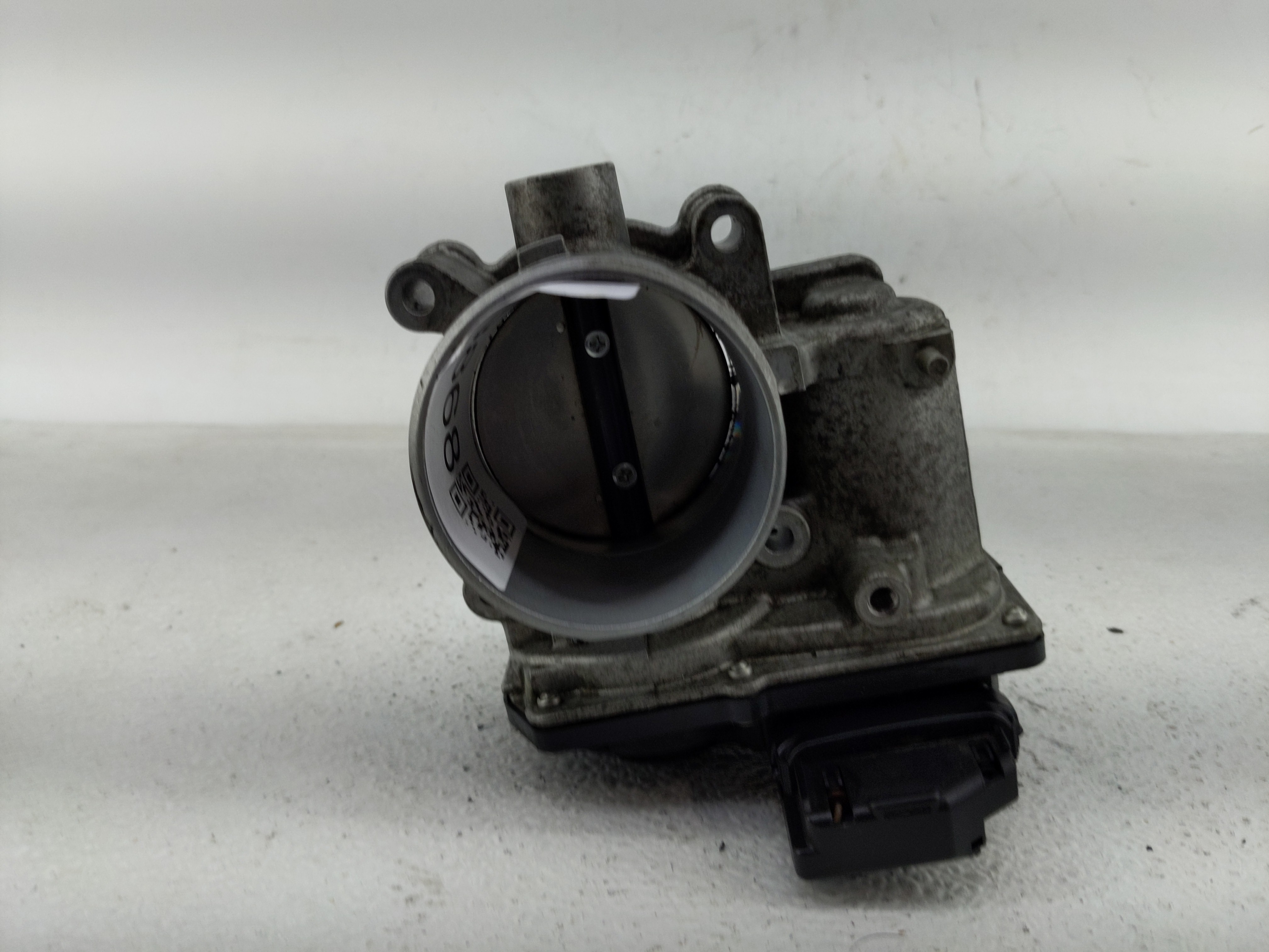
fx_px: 916
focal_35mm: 25
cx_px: 634
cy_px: 476
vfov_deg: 54.9
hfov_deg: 69.4
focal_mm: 4.38
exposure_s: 1/176
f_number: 1.73
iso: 55
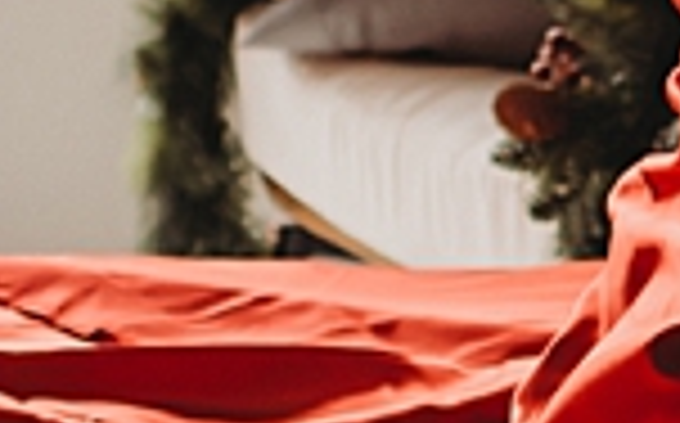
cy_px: 126
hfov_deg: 7.3
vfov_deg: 4.6
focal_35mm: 283
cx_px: 1076
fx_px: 5239
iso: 800
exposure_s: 1/200
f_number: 2.2
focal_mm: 35
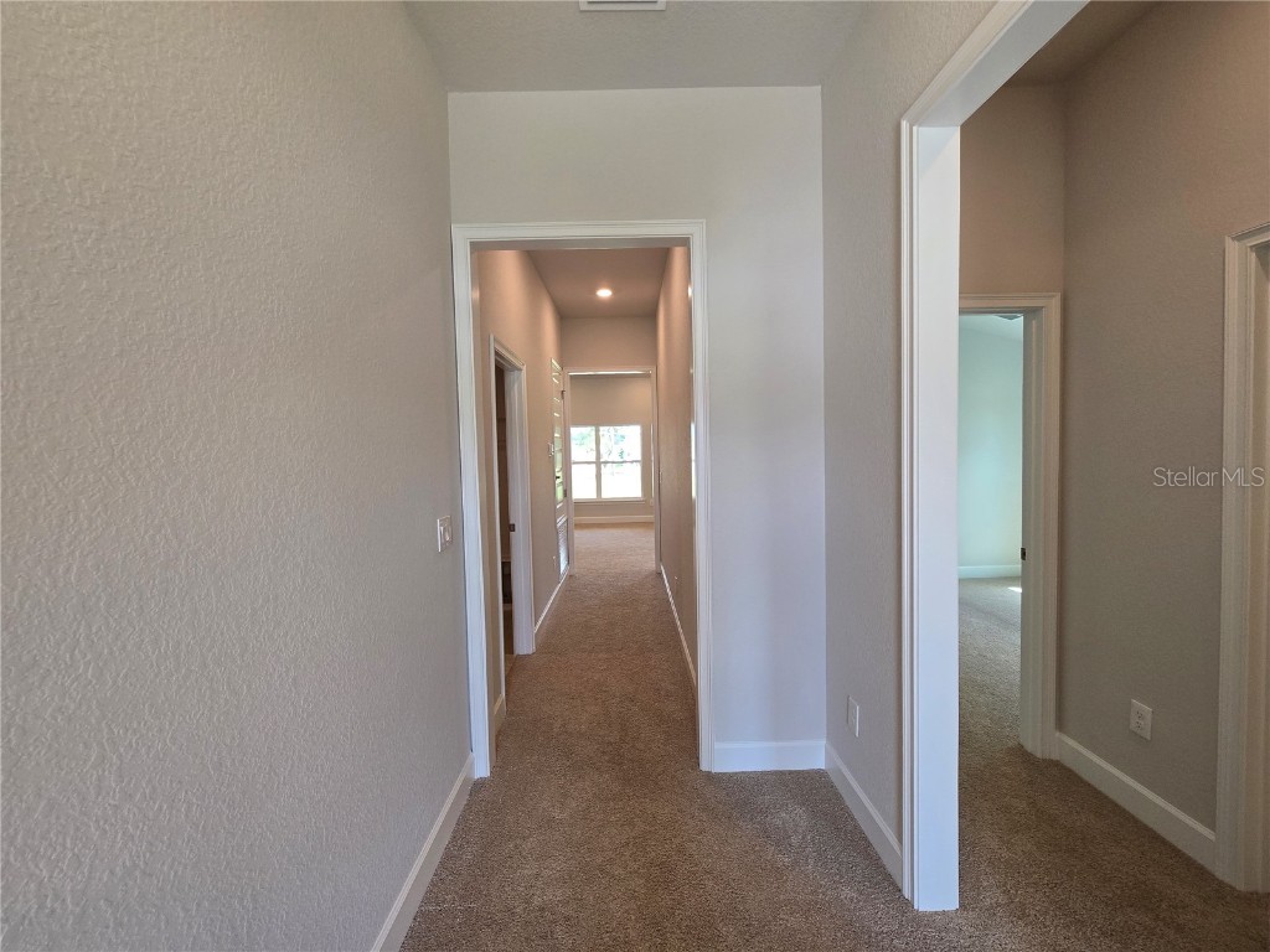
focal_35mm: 13
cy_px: 476
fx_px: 477
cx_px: 635
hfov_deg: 106.2
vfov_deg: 89.9
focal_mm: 2.2
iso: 100
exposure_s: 1/100
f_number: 2.2
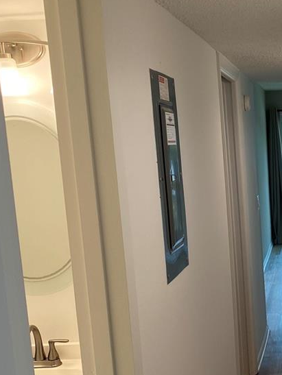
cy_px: 232
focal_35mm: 57
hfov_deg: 24.3
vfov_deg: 33.6
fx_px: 618
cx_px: 294
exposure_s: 1/120
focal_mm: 4.25
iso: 100
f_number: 1.8
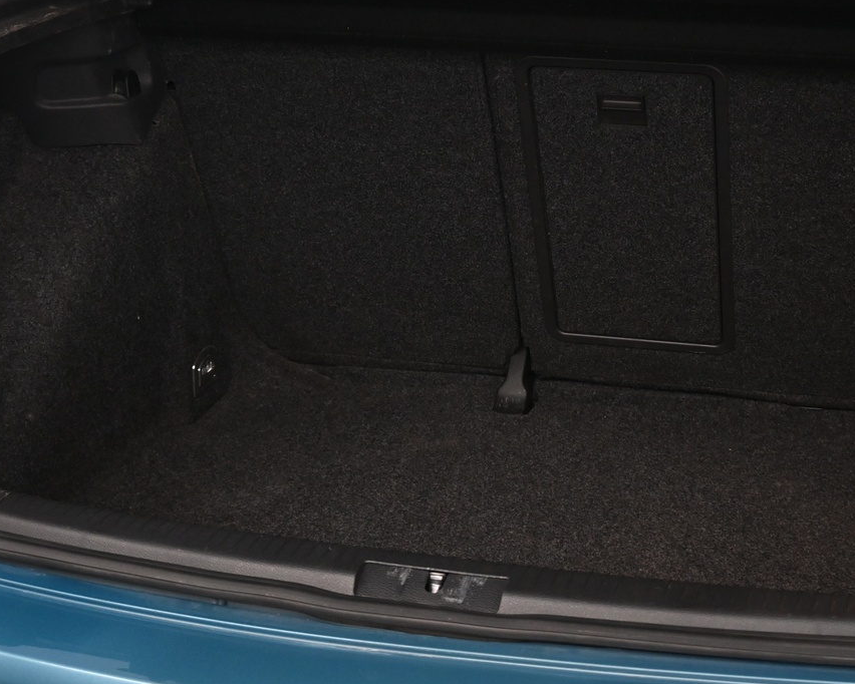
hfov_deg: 28.2
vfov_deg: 22.6
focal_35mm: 67
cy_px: 167
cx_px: 531
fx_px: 1693
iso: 1000
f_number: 4.2
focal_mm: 25
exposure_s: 1/40
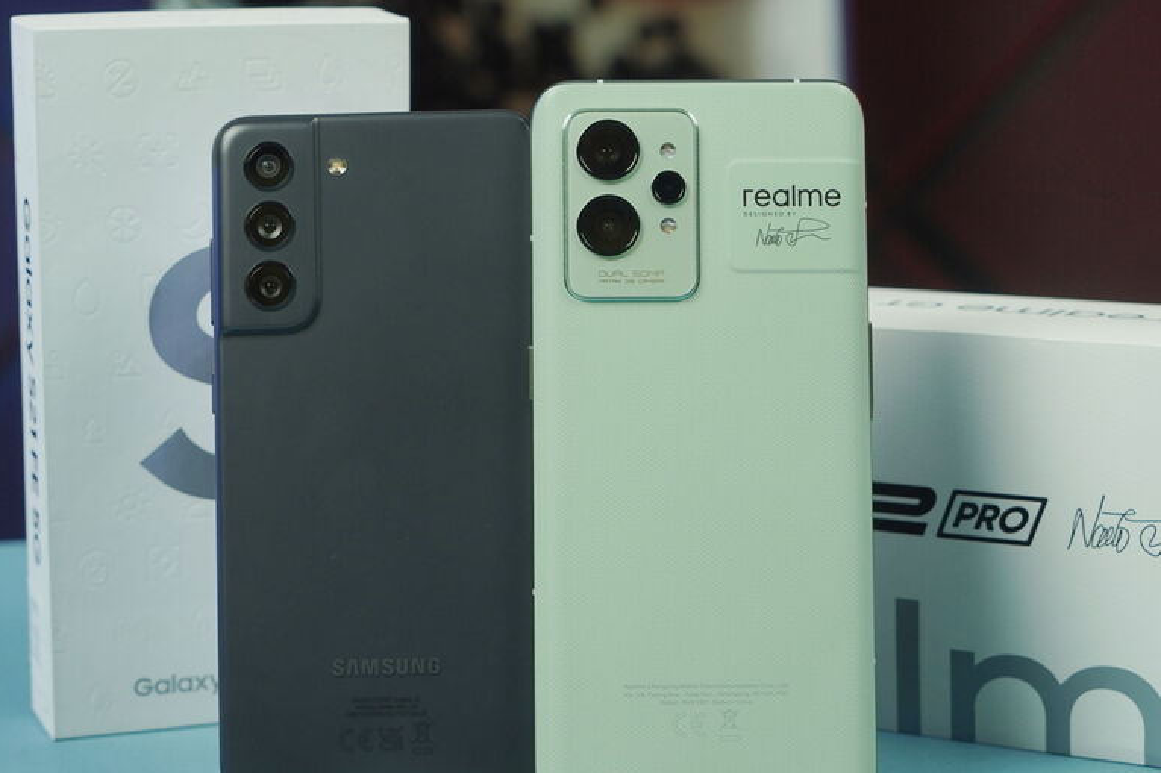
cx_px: 555
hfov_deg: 29.3
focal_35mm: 69
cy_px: 423
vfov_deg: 19.7
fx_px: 2224
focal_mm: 55
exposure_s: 1/160
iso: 640
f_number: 5.6
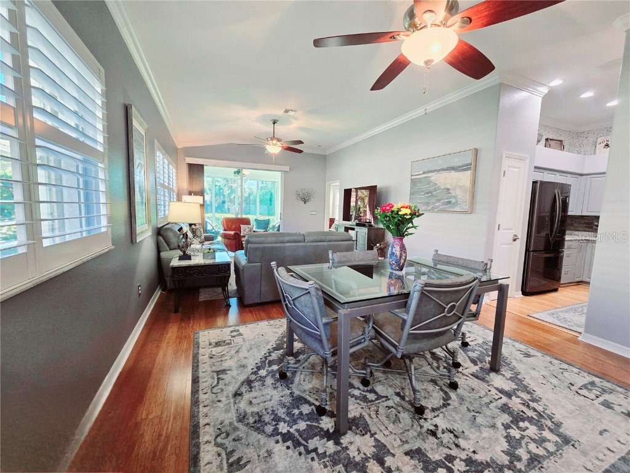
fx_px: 237
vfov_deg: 89.9
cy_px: 236
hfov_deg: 106.2
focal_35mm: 13
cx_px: 315
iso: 200
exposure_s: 1/60.2
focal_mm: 2.2
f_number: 2.2
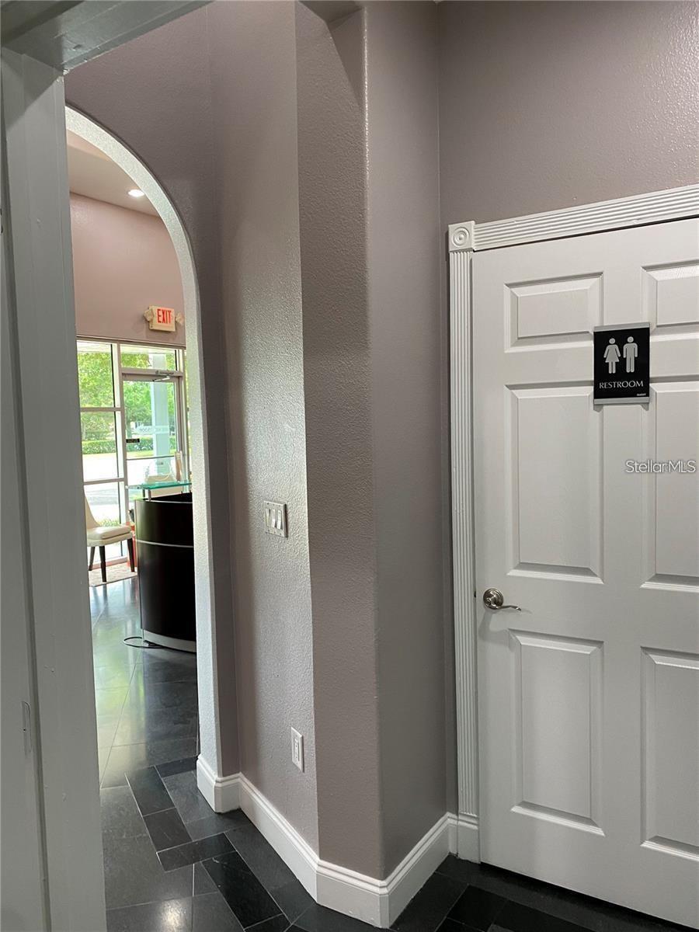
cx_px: 350
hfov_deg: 53.1
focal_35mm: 26
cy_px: 466
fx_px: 700
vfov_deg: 67.3
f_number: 1.8
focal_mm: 4.25
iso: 100
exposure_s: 1/60
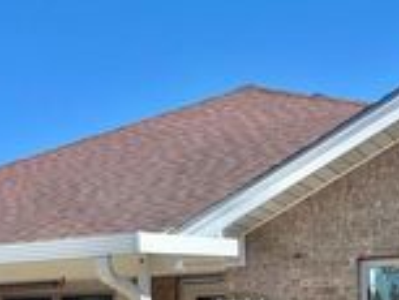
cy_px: 314
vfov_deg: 16.9
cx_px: 0
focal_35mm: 85
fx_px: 981
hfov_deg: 22.1
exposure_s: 1/4274
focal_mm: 5.7
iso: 50
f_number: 1.5
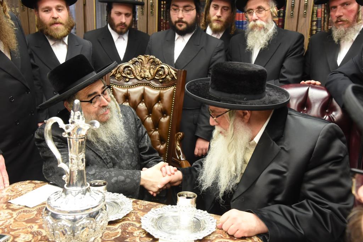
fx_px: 383
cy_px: 121
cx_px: 182
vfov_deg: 35.1
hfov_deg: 50.7
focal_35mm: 38
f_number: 5.6
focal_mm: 38
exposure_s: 1/100
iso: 2500
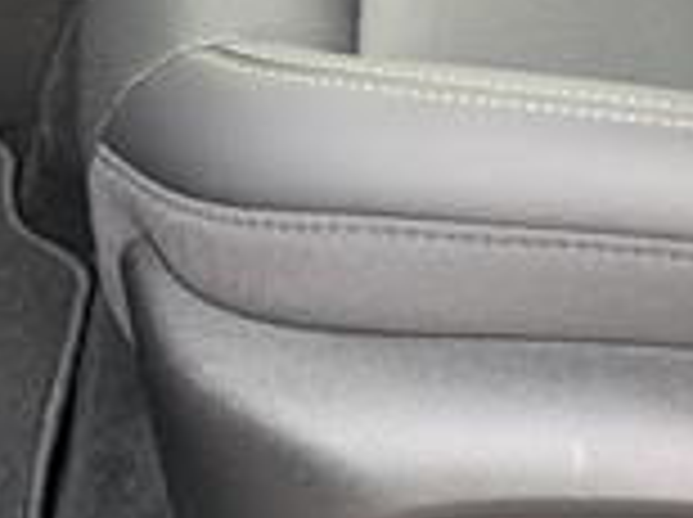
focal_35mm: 100
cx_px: 202
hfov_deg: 19.6
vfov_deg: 13.9
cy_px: -234
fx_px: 1999
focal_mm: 6.9
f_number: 1.68
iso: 844
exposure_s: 1/370
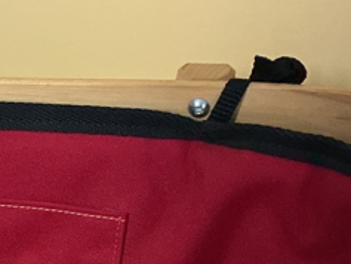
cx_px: -124
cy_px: 495
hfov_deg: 16.7
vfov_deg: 12.2
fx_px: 1116
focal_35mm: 110
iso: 200
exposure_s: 1/60
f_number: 1.8
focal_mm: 3
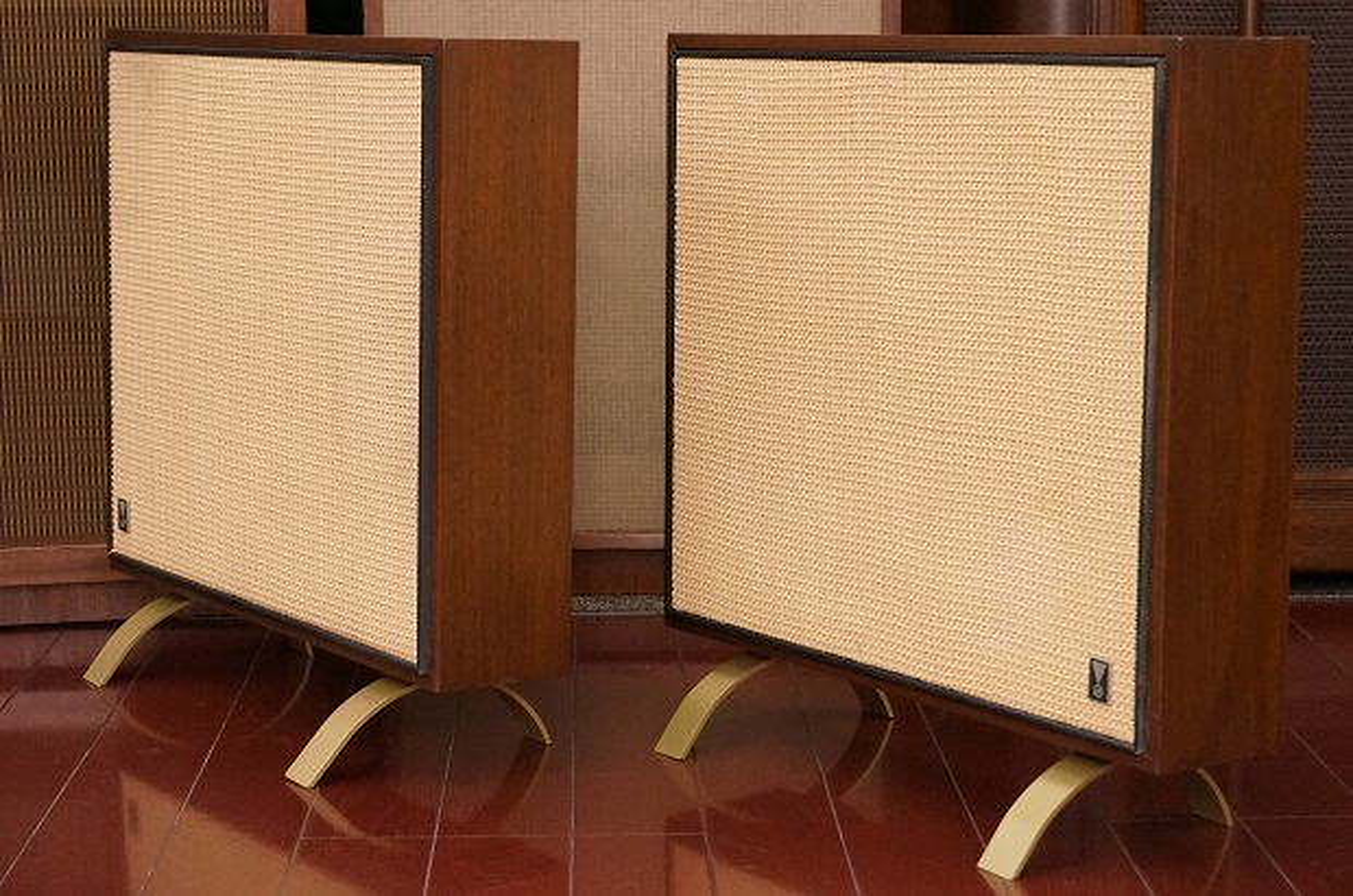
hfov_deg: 27.0
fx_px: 2814
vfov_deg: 18.1
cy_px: 448
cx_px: 676
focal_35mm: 75
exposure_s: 1/125
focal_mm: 50
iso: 3200
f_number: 7.1
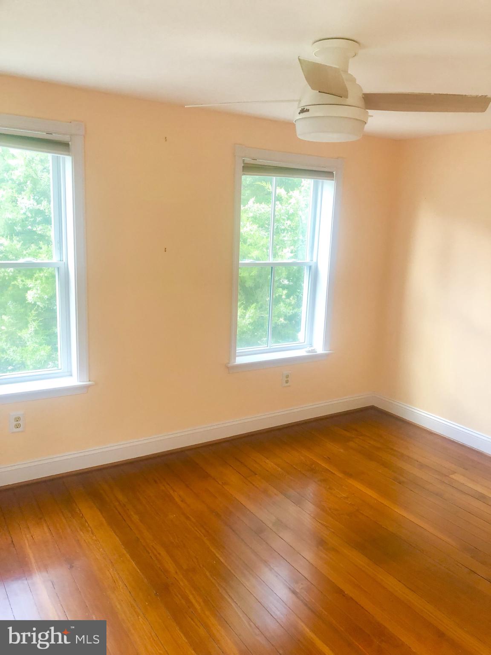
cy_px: 328
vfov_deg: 63.4
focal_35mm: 28
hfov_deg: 49.7
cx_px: 246
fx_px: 530
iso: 25
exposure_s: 1/30
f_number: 1.8
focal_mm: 4
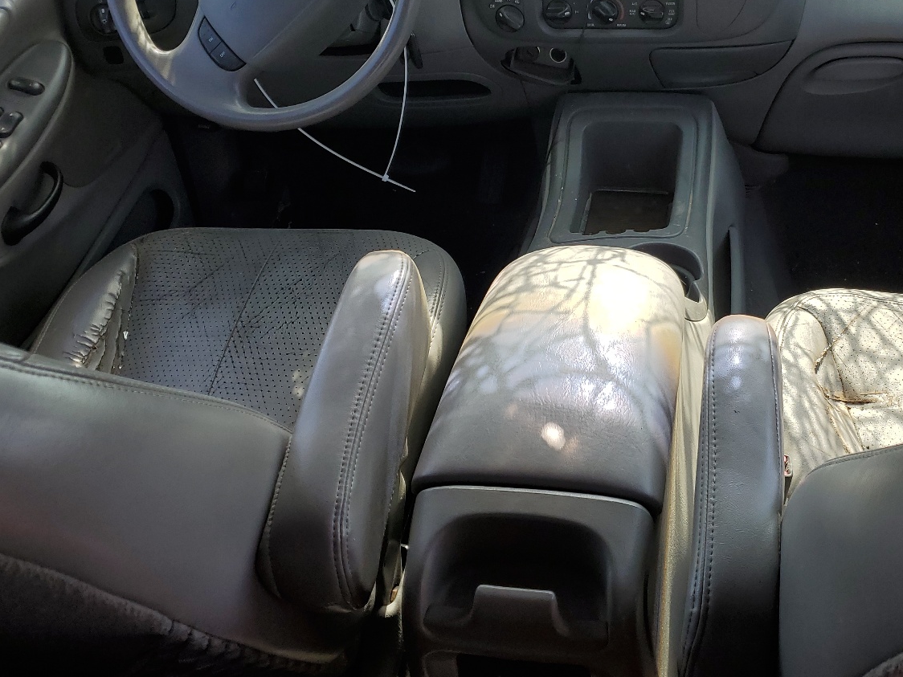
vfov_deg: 38.4
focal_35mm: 37
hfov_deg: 49.4
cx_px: 590
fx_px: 965
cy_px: 252
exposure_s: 1/833
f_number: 1.5
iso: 50
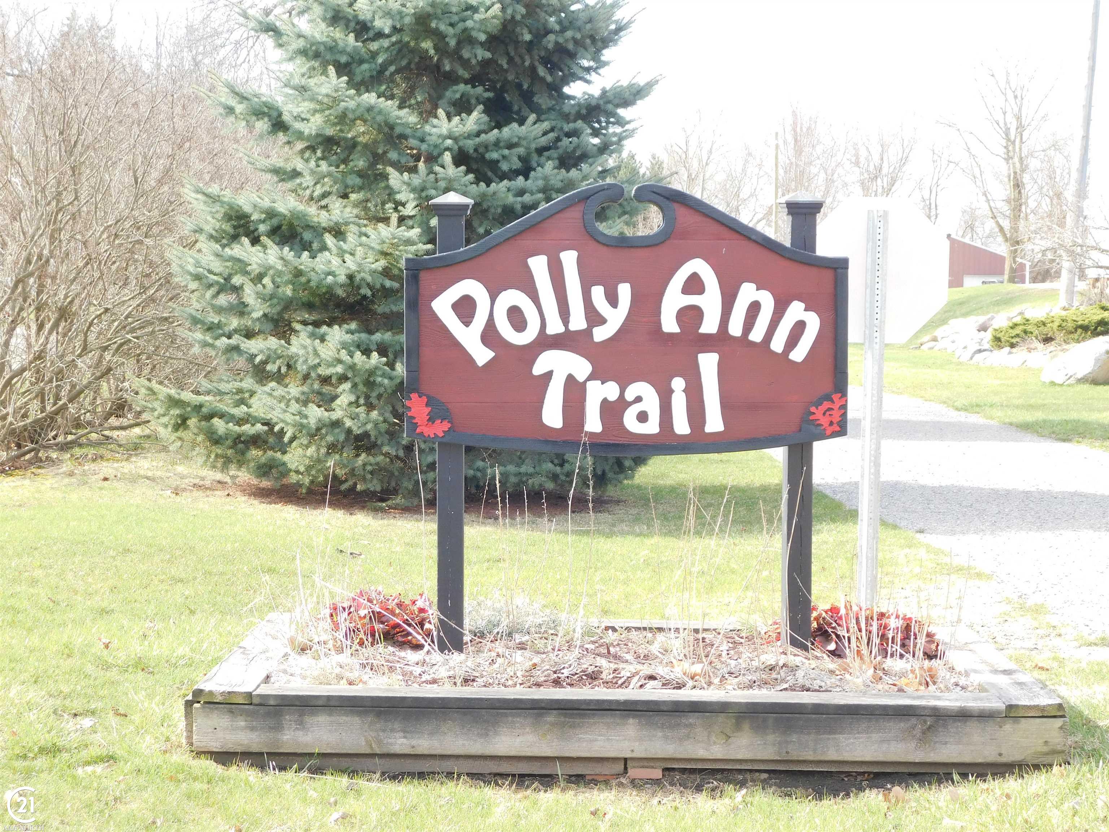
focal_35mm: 66
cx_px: 554
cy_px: 416
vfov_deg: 22.3
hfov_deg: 29.4
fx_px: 2114
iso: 125
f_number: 4.2
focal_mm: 11.7
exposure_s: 1/125
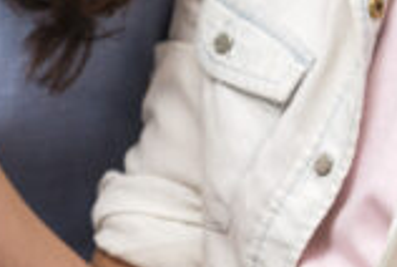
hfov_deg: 2.2
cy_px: -150
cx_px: -35
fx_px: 10363
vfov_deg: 1.5
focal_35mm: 938
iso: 320
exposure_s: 1/160
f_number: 5
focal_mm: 145
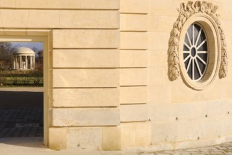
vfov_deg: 23.4
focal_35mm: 58
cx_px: 93
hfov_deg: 34.4
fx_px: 374
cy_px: 74
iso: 200
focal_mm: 48
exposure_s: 1/125
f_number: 16
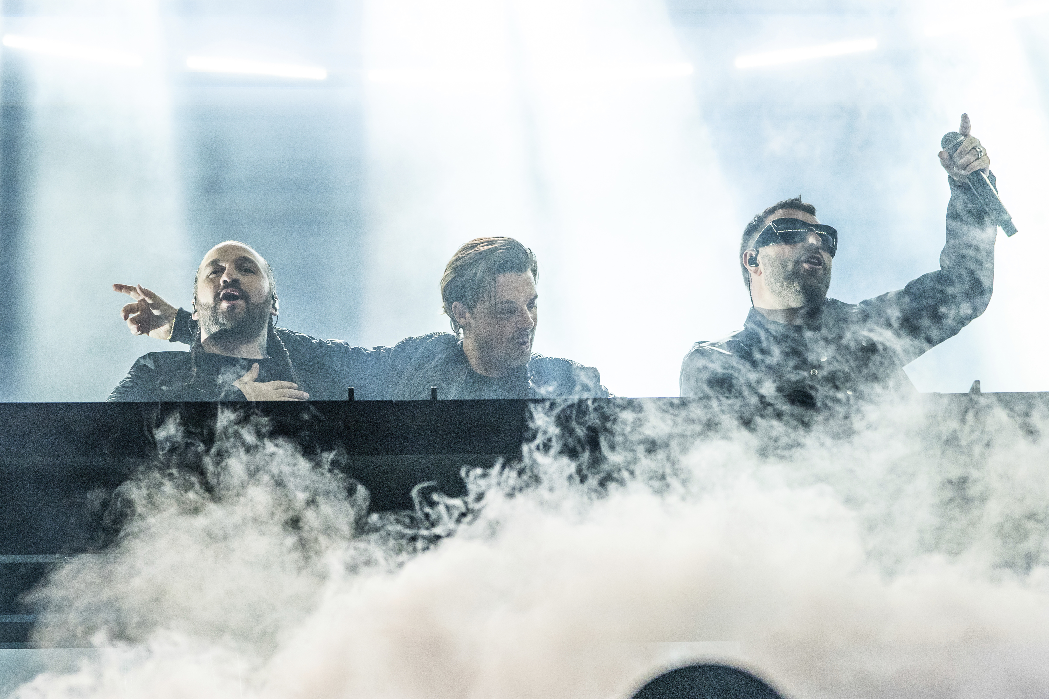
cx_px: 524
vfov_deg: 9.5
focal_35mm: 145
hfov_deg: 14.2
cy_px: 350
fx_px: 4224
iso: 5000
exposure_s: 1/640
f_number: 5.6
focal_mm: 145
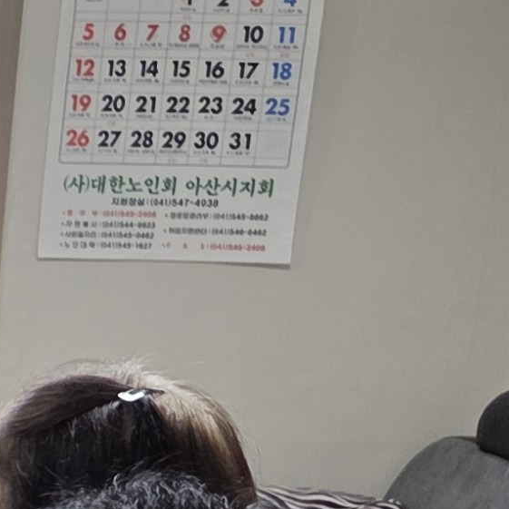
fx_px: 2412
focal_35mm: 145
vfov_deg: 11.9
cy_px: 562
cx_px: -798
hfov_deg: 10.1
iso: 160
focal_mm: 5.4
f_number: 1.8
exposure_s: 1/120
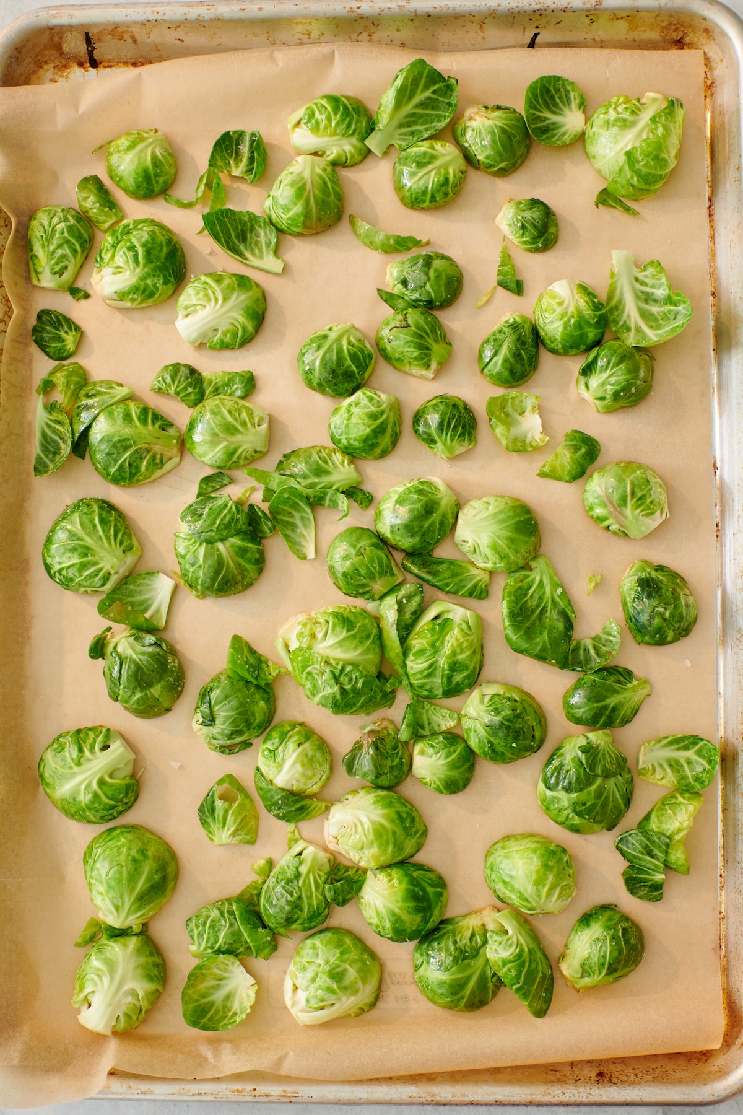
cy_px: 558
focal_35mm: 48
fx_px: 1486
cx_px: 372
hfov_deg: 28.1
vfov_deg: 41.1
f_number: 13
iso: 800
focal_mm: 48
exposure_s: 1/200
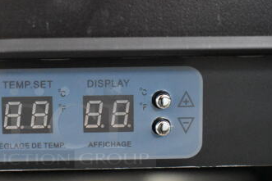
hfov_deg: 21.5
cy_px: 124
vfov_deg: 14.5
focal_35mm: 94
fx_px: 710
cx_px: 65
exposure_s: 1/50
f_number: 4.5
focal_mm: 34
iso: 9000
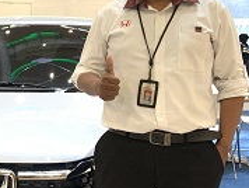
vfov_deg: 20.2
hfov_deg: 25.0
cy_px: 78
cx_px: -17
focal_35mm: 73
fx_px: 526
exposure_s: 1/50
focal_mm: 4.25
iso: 100
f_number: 1.8
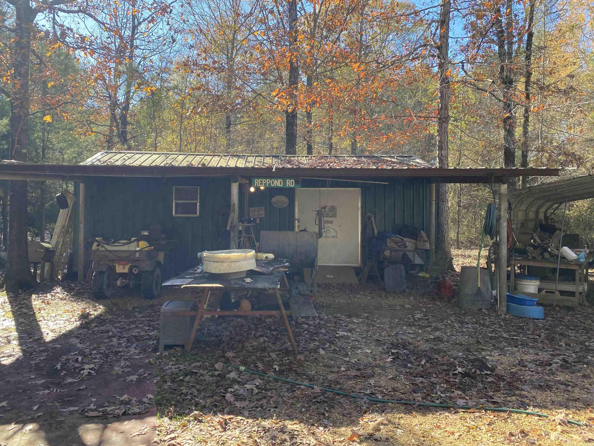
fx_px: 463
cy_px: 215
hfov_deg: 65.3
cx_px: 296
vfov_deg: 51.4
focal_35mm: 27
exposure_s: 1/369
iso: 32
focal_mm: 4.25
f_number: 1.8
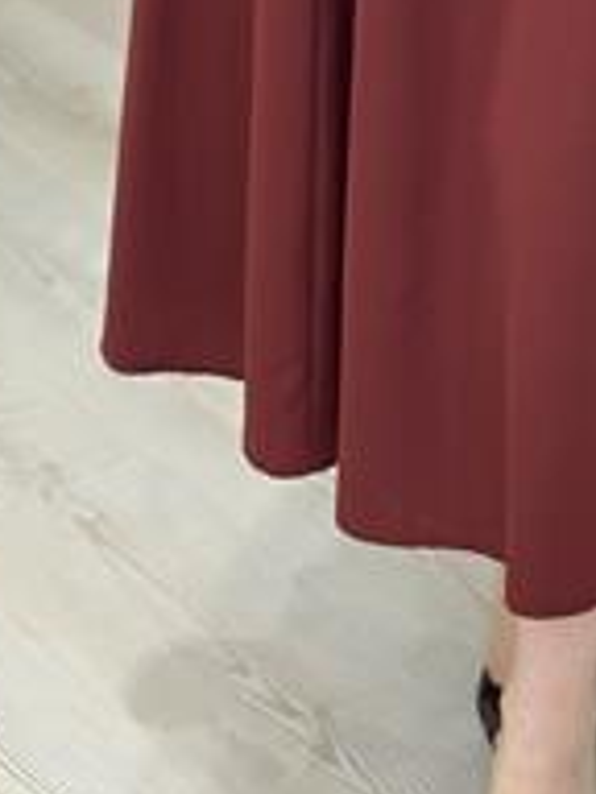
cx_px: 501
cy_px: -6
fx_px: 3053
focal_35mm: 133
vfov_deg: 14.6
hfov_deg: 11.1
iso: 80
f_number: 1.78
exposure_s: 1/133
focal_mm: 6.86
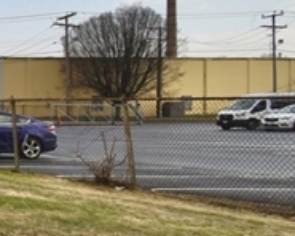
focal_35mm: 78
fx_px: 681
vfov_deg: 19.7
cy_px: 109
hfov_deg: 13.9
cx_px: -461
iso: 100
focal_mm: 10
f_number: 10
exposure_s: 1/200
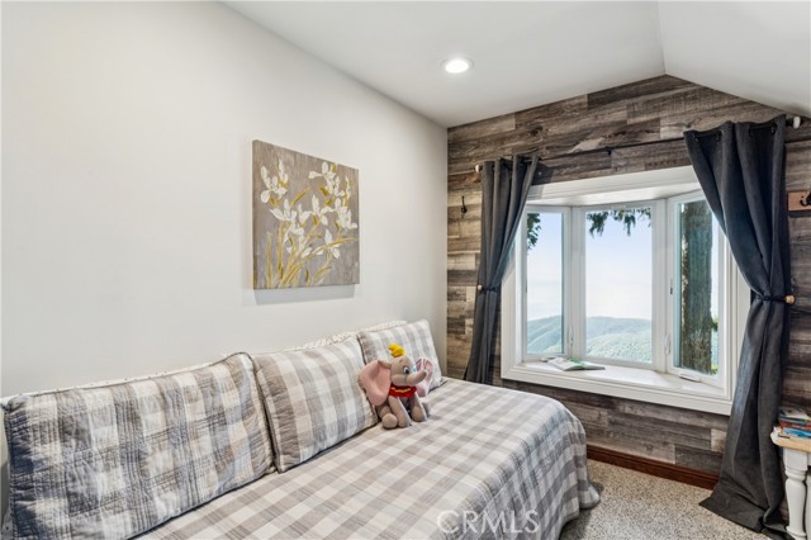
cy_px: 270
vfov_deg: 69.1
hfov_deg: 92.0
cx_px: 406
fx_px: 392
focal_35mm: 17
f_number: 13
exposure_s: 1/2.5
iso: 100
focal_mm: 17.4
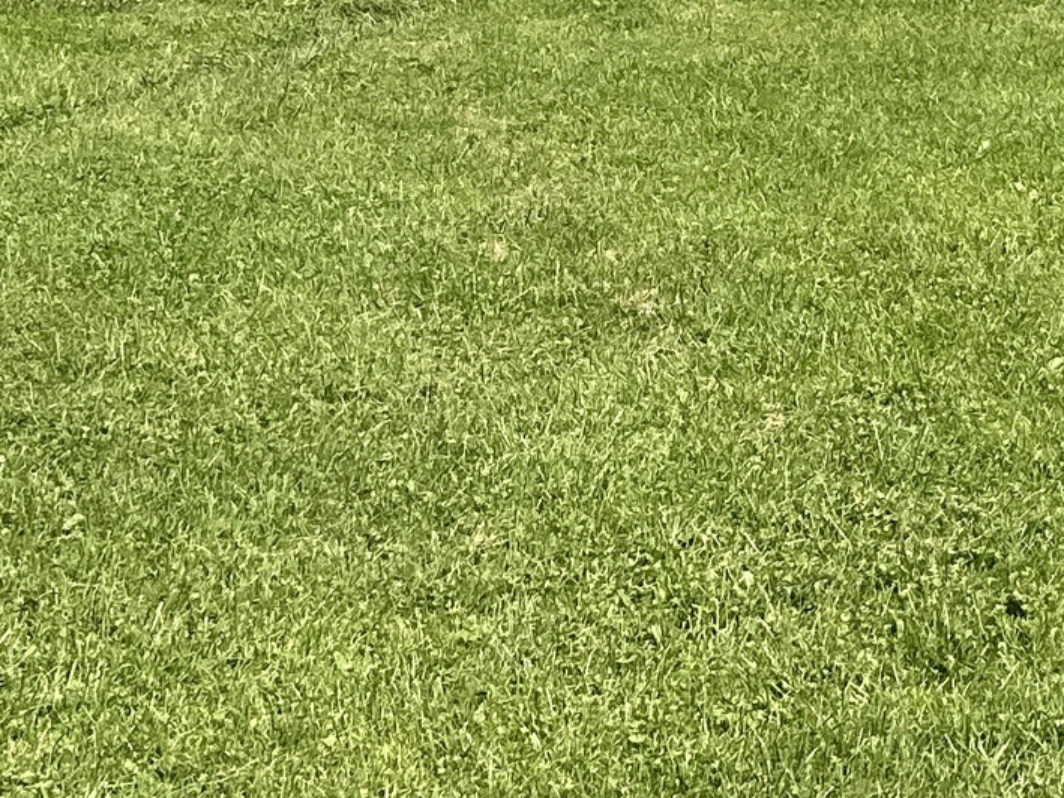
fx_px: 3197
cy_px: -448
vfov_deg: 13.3
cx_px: 935
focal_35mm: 104
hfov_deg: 18.6
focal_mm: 6.86
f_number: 1.78
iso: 80
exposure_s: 1/3472
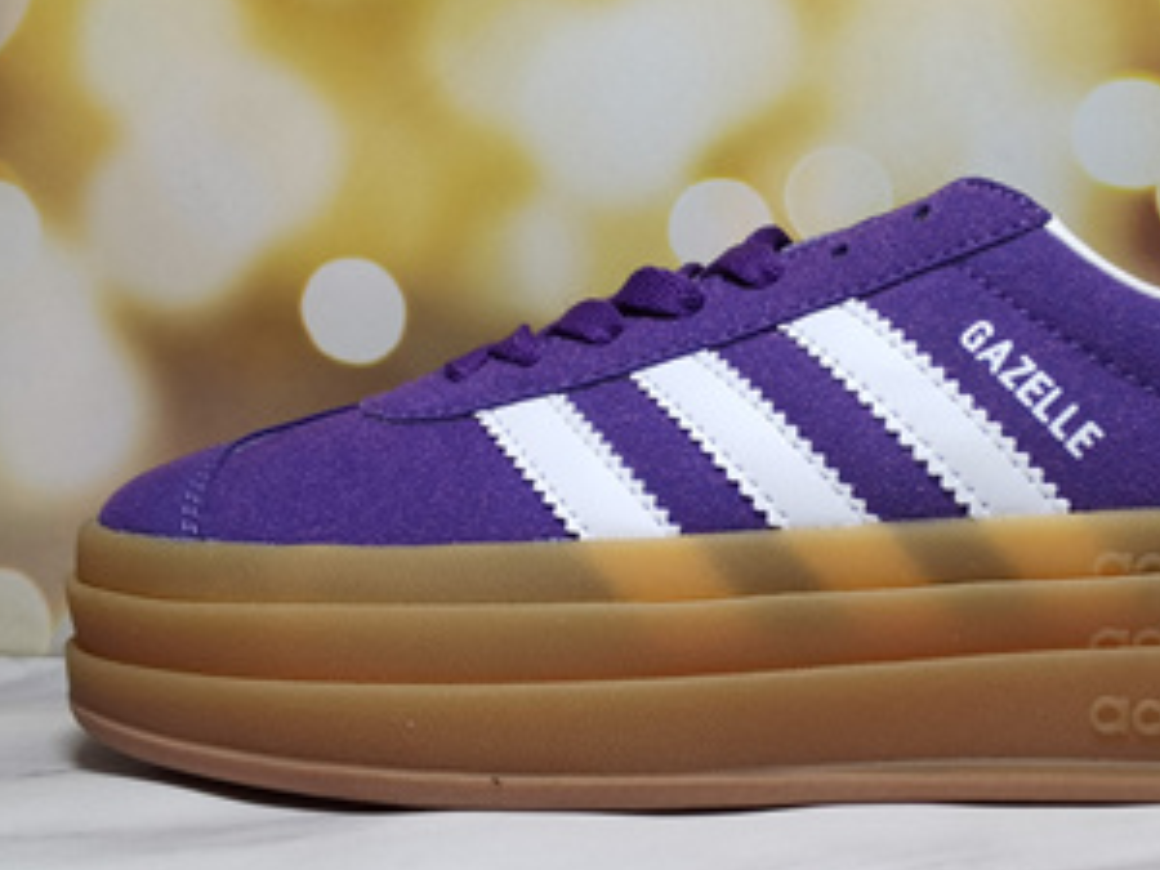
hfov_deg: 41.4
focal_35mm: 45
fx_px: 1508
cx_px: 797
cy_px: 385
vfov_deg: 32.2
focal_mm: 2.26
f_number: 2.2
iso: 50
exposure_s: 1/394
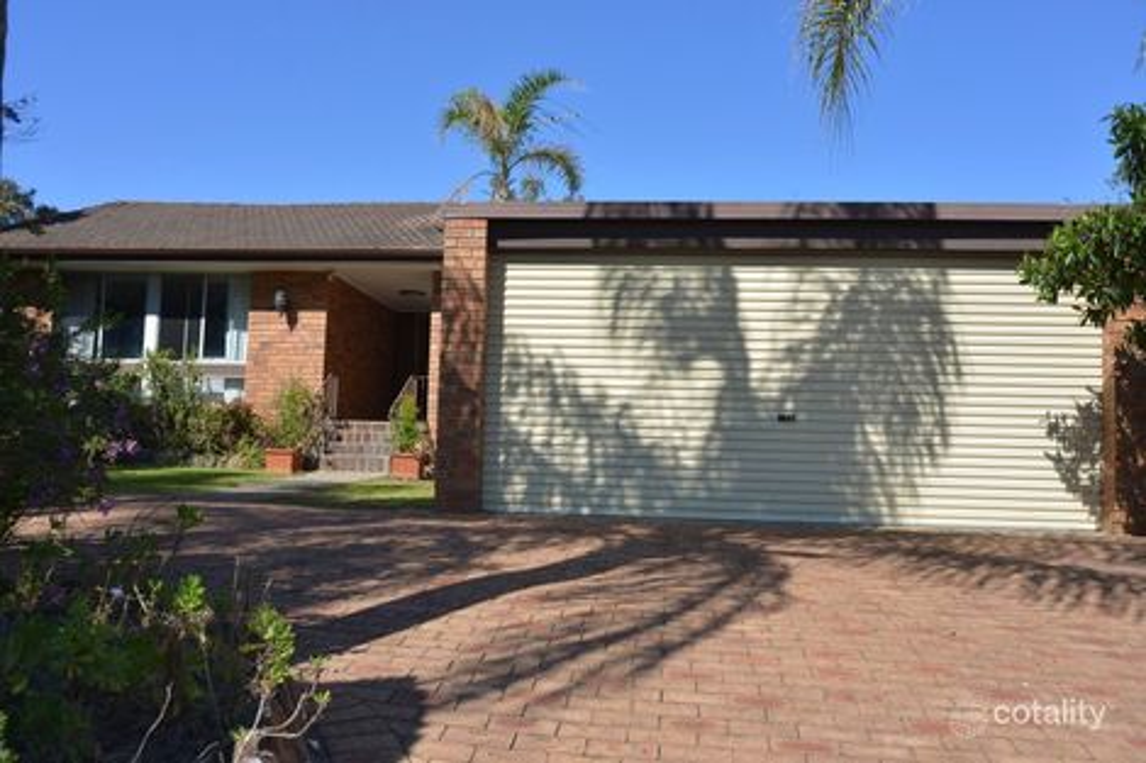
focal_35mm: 32
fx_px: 1018
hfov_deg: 58.7
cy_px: 382
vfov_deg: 41.1
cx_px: 573
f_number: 10
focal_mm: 32
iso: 250
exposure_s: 1/400
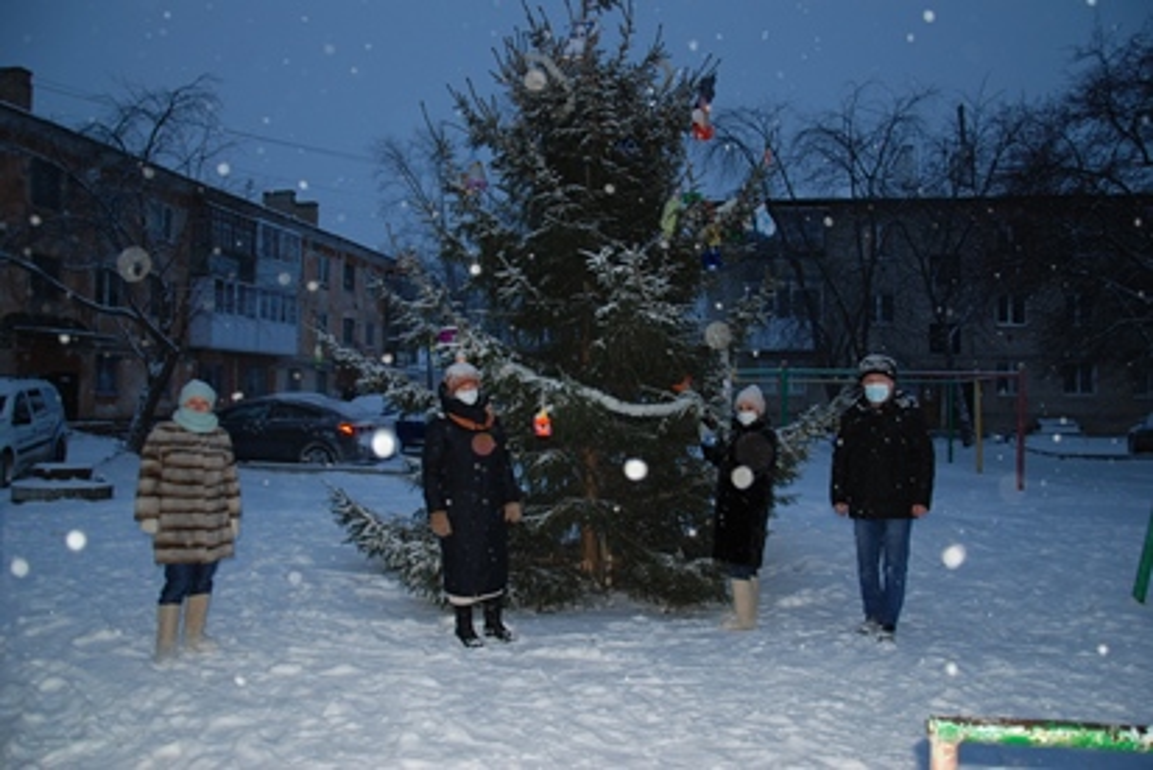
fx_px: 865
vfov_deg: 48.0
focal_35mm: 27
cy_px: 385
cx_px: 576
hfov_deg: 67.3
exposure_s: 1/60
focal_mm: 18
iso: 220
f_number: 3.8
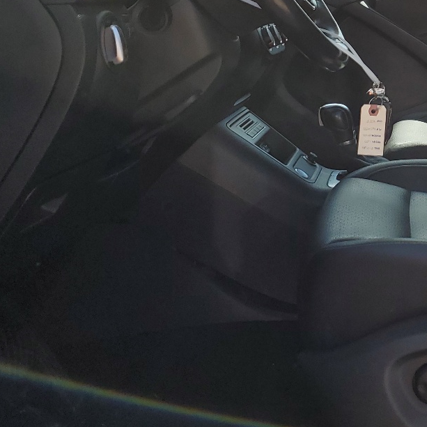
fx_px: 837
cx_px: 448
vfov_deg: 27.6
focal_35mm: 60
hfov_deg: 26.7
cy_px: 41
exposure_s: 1/1667
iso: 50
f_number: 1.5
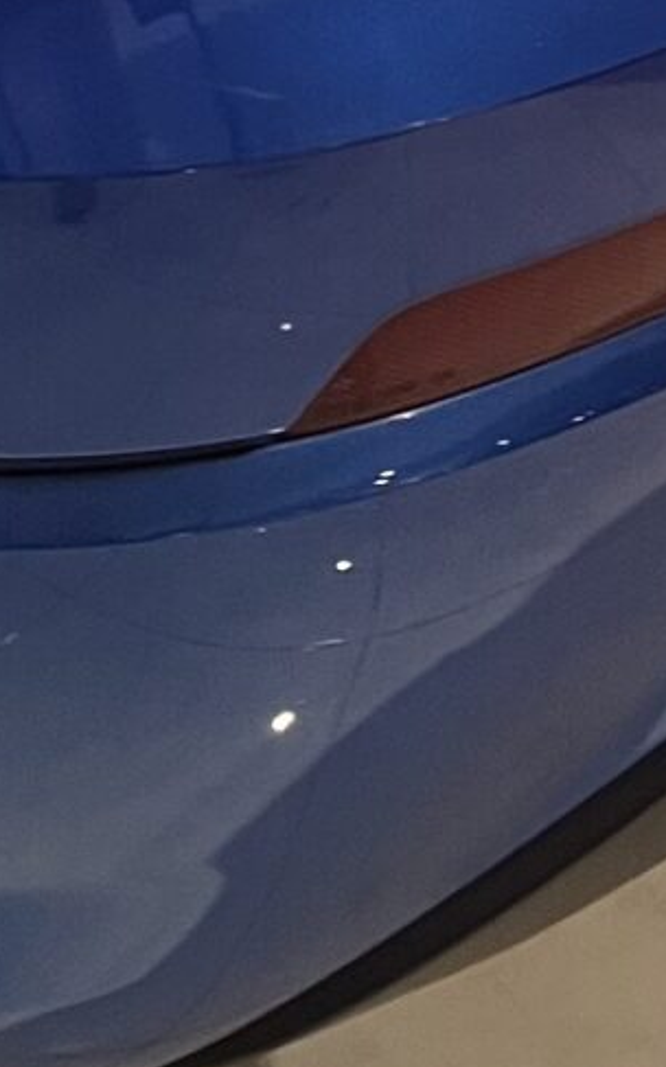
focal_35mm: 145
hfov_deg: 8.9
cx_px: -259
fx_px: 4215
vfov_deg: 12.6
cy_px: -1074
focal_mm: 5.1
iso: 100
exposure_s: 1/50
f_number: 1.6
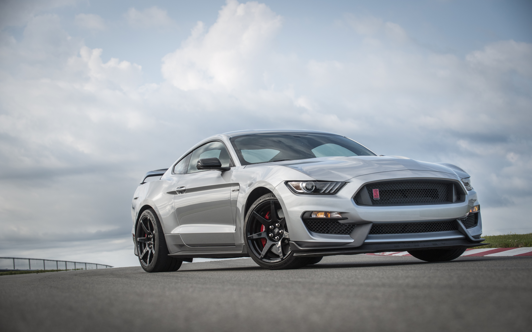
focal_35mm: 88
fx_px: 1276
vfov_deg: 14.8
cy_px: 177
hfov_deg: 23.6
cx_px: 265
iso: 400
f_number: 5
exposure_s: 1/2500
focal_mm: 86
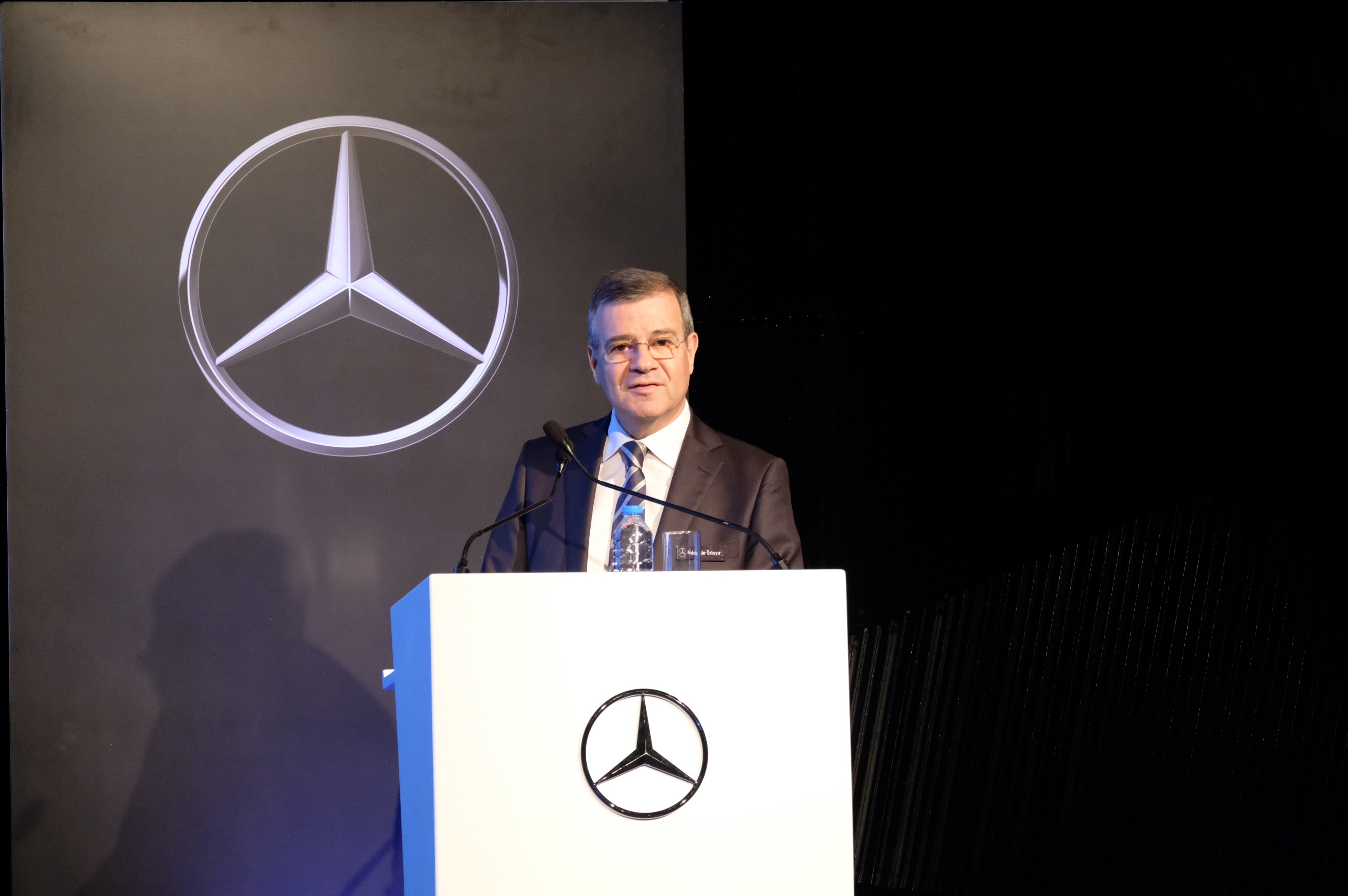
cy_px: 448
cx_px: 674
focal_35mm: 165
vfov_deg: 8.3
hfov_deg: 12.5
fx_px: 6173
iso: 4000
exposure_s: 1/75
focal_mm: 110.3
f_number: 4.5
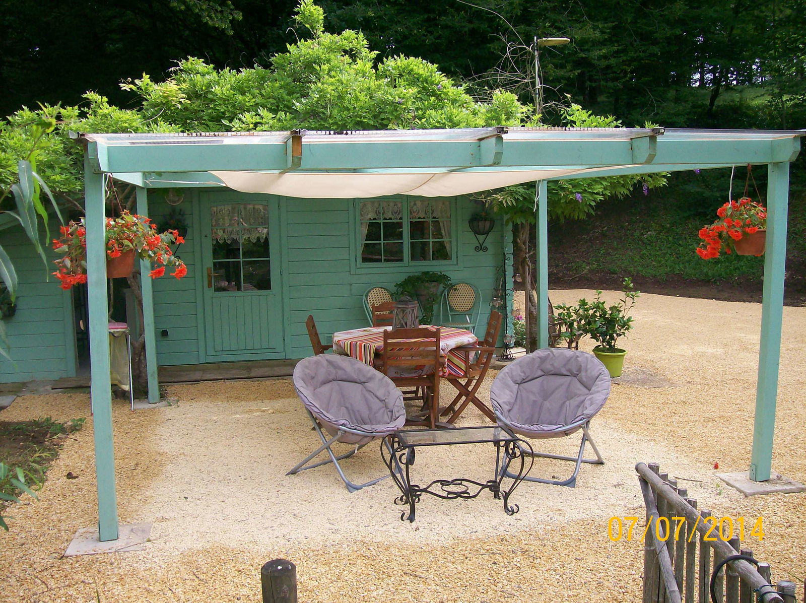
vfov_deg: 39.6
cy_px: 302
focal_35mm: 36
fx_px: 837
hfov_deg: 51.4
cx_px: 403
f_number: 2.7
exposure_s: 1/323
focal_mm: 6
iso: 80
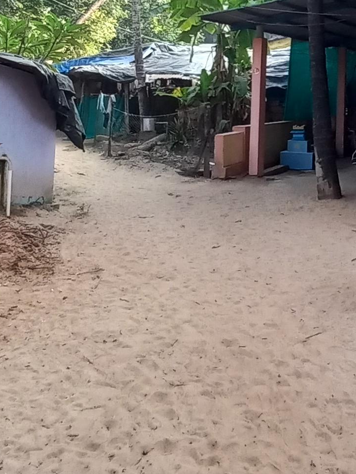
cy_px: 54
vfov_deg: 40.0
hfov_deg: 31.2
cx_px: 328
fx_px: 603
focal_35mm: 44
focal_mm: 1.42
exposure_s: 1/100
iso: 64
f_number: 2.2
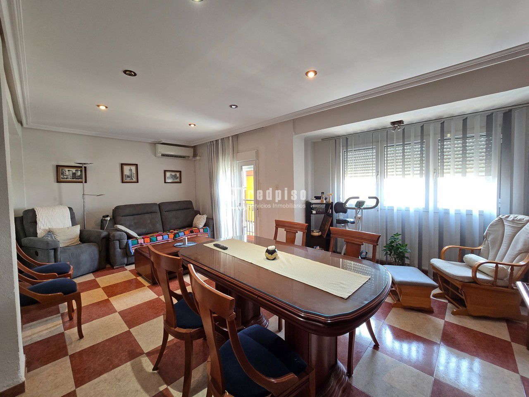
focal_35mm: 13
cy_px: 198
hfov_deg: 106.2
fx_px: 199
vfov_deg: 89.9
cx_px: 264
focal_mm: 2.2
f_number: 2.2
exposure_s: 1/50
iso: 160
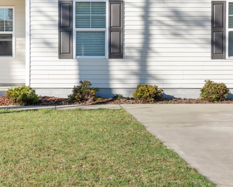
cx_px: 76
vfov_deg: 19.1
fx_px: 552
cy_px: 67
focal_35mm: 80
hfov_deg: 23.7
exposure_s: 1/160
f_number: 6.3
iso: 100
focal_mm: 20
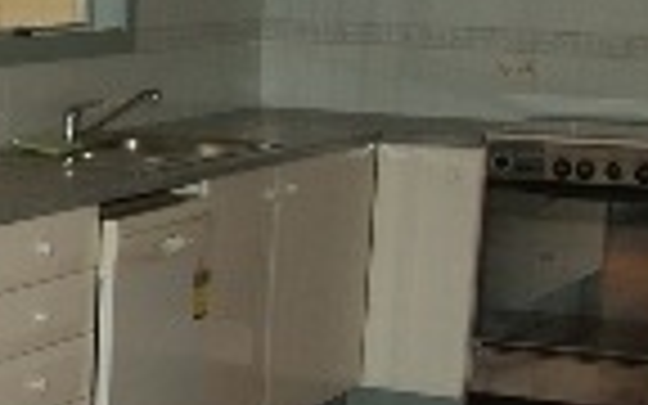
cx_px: -302
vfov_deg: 10.9
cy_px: 376
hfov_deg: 16.1
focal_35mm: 119
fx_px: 2102
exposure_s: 1/60
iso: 400
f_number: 5.6
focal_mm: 14
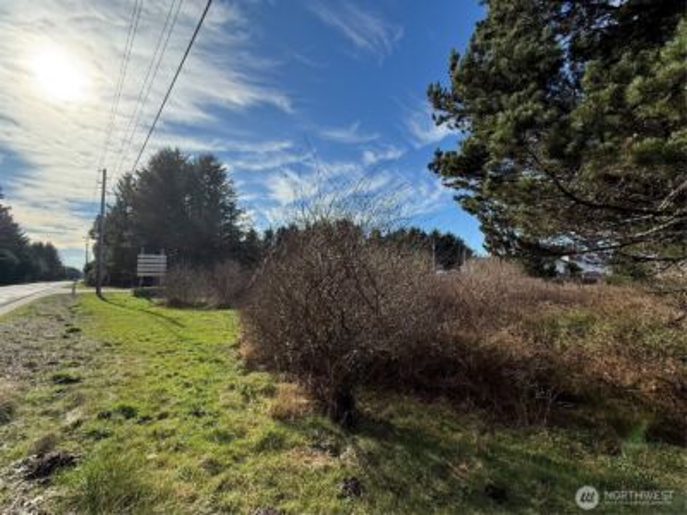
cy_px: 258
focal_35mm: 14
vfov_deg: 85.7
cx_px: 344
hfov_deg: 102.1
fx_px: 278
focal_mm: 2.22
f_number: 2.2
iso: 50
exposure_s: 1/1572
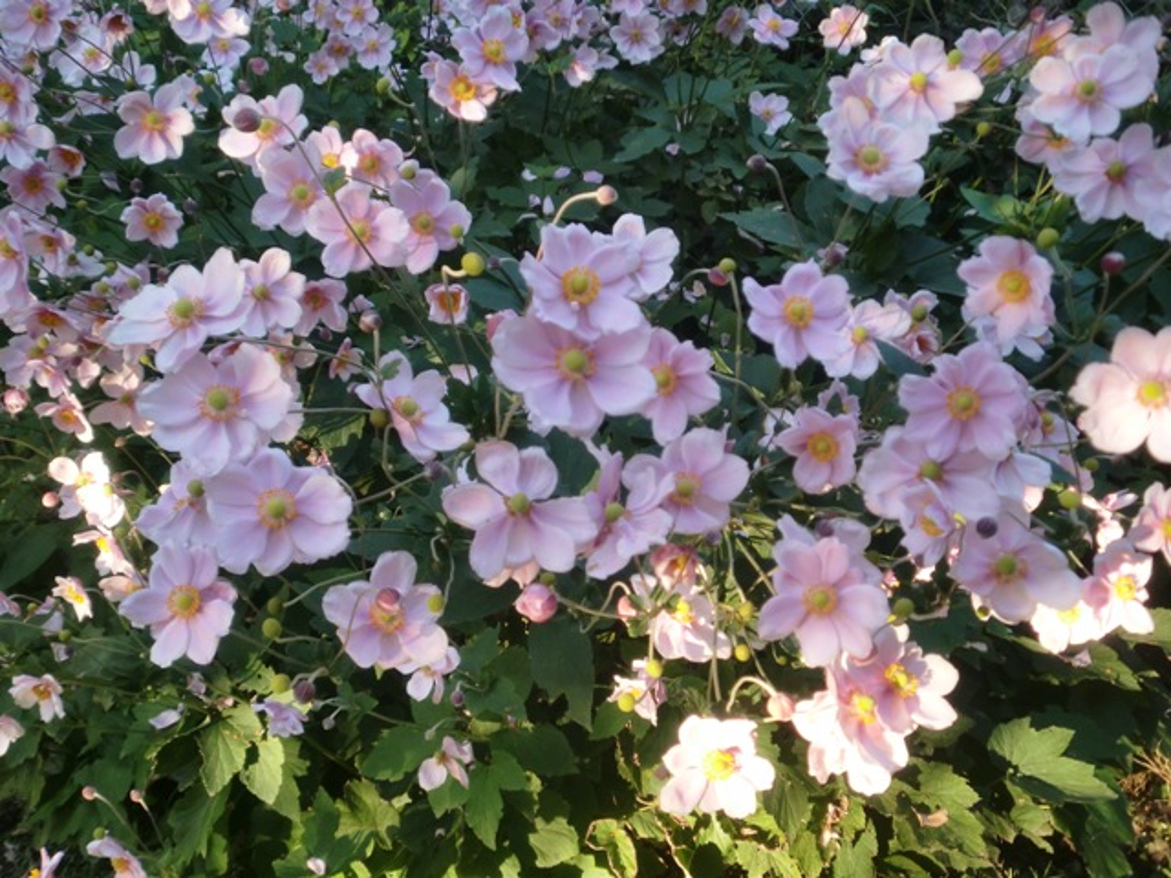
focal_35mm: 39
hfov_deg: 47.9
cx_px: 586
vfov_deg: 36.8
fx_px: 1319
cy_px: 439
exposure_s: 1/100
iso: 100
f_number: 3.1
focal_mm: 6.51
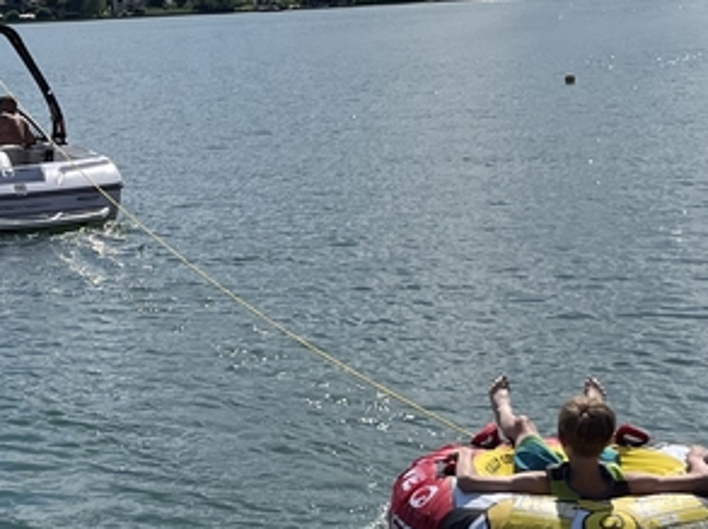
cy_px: 220
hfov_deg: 21.2
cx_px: 109
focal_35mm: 91
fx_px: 1859
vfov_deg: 16.2
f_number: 1.6
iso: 50
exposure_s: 1/7353
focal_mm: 5.1
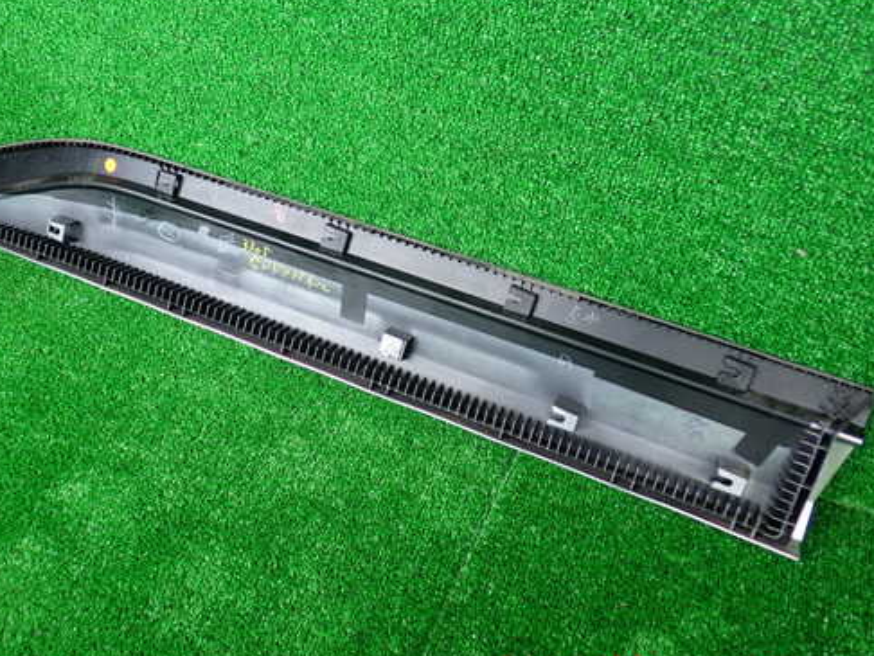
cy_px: 293
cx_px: 369
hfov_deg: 49.9
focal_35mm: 37
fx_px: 935
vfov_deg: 38.7
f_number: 2.3
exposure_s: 1/100
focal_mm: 5.4
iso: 200
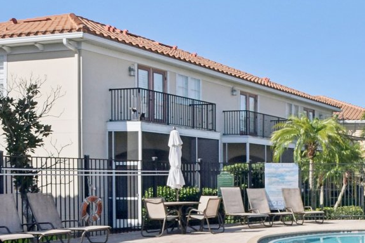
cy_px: 198
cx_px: 423
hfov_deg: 30.5
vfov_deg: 23.4
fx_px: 578
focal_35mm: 57
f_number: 8
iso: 400
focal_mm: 16
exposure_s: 1/2500
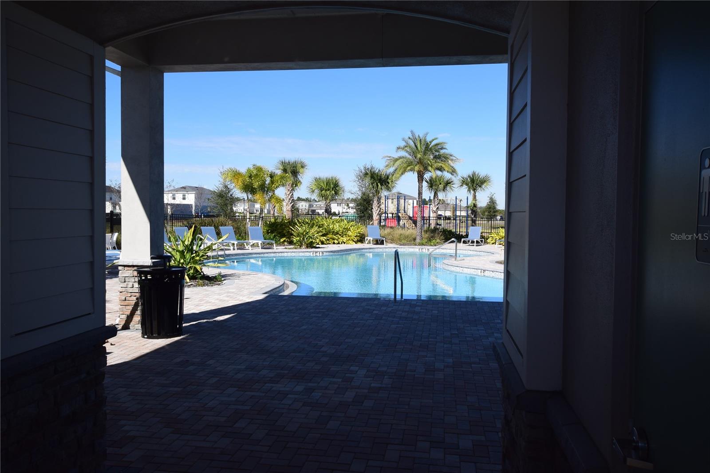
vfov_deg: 43.6
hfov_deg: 61.9
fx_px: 592
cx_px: 355
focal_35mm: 30
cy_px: 236
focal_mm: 20
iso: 400
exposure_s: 1/500
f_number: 11
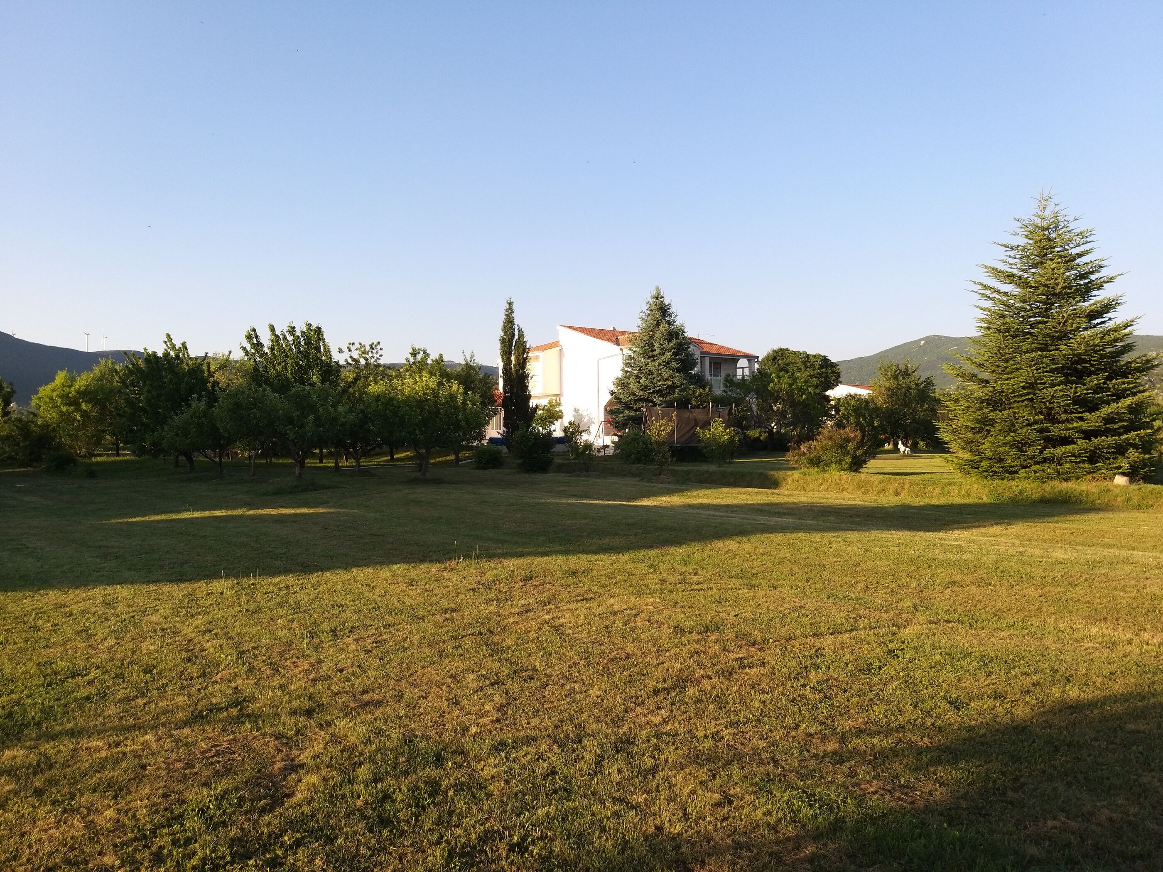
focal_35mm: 27
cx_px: 582
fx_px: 907
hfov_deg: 65.3
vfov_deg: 51.4
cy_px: 436
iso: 50
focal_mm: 3.93
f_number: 1.7
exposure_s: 1/441
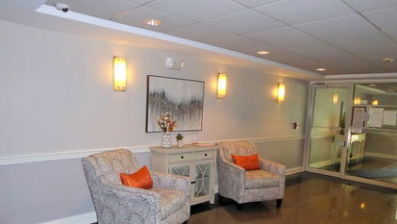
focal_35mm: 27
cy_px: 148
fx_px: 284
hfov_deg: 69.8
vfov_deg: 42.4
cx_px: 198
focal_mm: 4.3
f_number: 5
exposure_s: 1/60
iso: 800
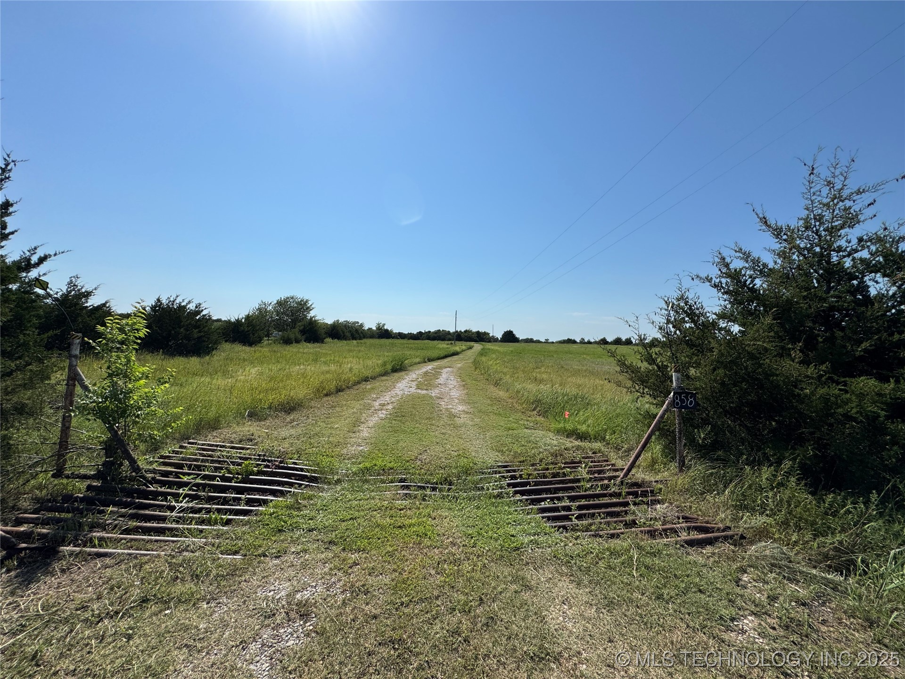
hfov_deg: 102.1
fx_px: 366
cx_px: 452
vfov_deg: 85.7
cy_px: 340
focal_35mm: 14
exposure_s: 1/3906
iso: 40
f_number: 2.2
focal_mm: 2.22
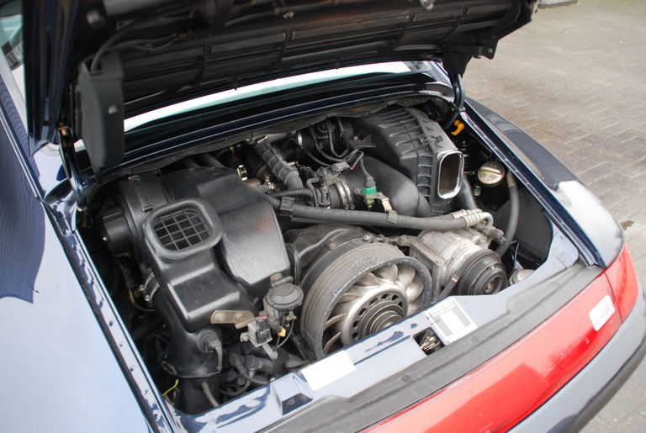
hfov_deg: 67.3
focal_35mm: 27
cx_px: 323
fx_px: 485
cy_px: 216
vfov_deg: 48.1
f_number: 3.5
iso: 280
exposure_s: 1/30
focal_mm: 18
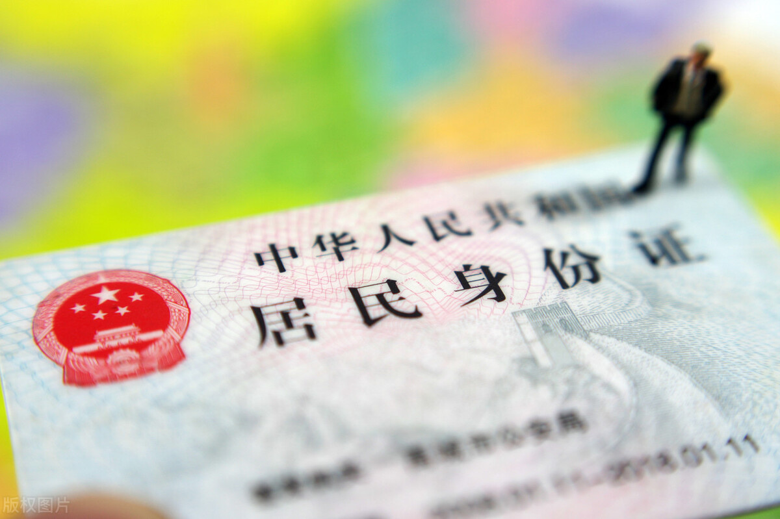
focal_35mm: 52
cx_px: 390
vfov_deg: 26.0
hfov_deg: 38.2
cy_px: 260
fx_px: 1126
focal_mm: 35
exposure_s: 1/100
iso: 100
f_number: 3.2
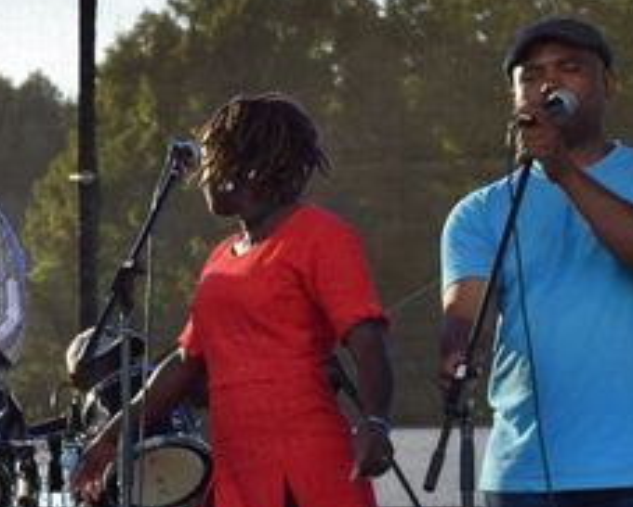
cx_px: -499
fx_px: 3019
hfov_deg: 11.2
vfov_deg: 9.5
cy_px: 585
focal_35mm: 161
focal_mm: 26
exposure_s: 1/250
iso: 320
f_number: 8
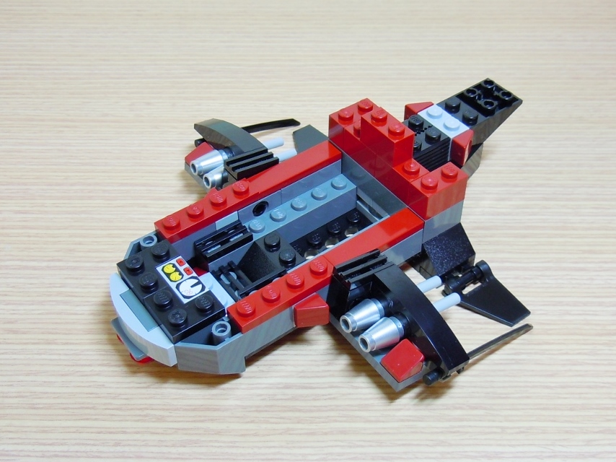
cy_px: 231
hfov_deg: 60.0
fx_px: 534
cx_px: 308
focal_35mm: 30
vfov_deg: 46.8
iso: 100
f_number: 3.5
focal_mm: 5.4
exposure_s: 1/10
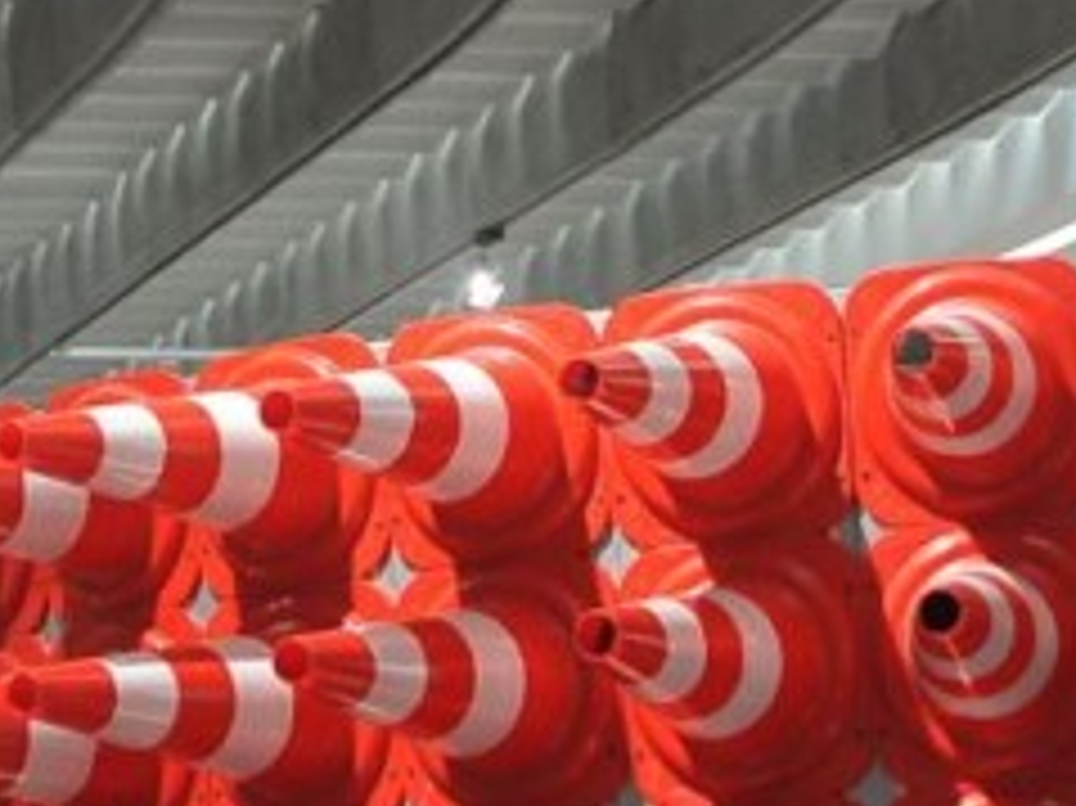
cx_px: 432
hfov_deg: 13.2
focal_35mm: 150
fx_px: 4660
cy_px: -374
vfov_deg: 9.6
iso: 1250
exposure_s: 1/80
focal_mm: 35
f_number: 4.5
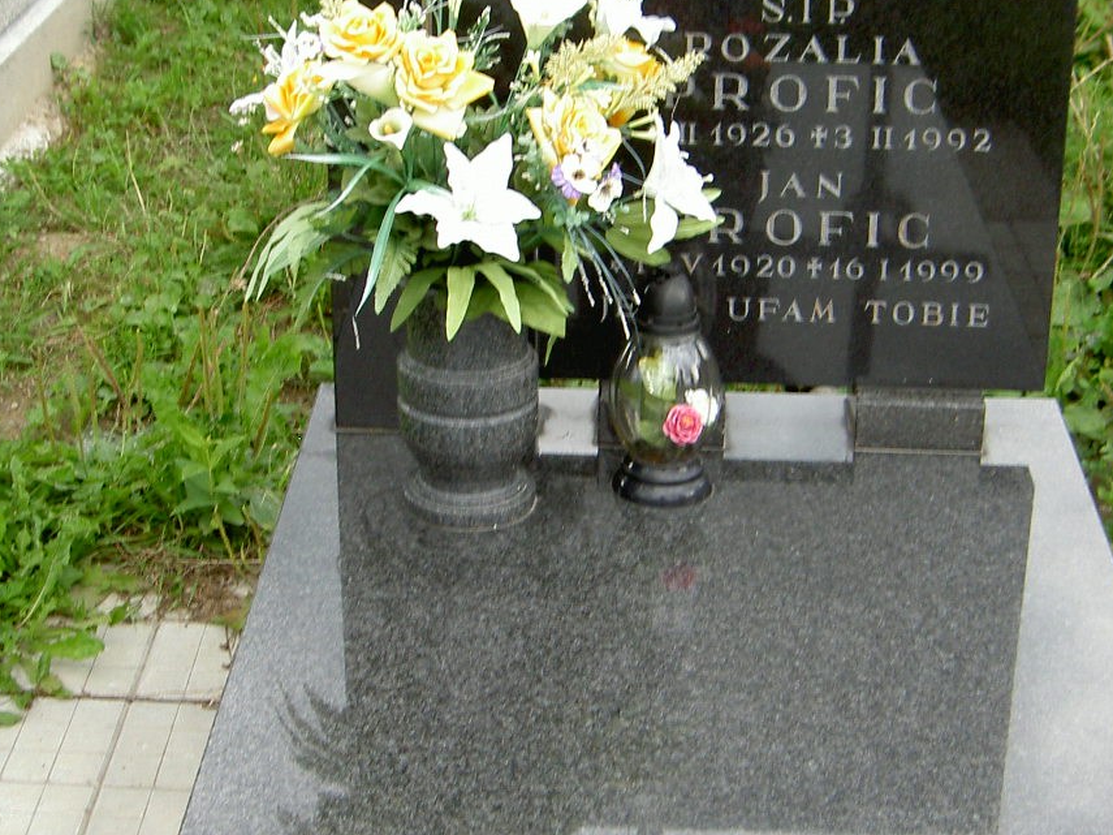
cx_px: 583
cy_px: 451
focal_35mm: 73
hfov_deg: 26.7
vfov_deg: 20.2
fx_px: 2347
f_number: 2.8
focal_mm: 8
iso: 50
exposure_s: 1/60
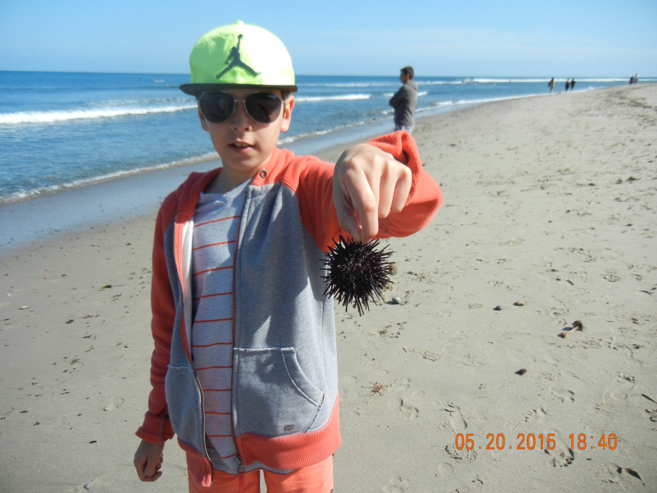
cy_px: 246
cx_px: 328
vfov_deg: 46.8
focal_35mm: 30
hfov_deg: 60.0
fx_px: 569
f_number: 7
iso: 160
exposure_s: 1/334
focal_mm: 5.4
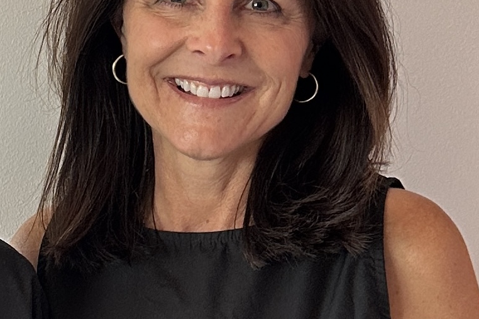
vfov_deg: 37.6
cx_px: 238
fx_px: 452
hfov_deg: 55.8
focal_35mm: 34
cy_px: 67
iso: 200
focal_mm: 6.86
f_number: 1.78
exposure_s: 1/60
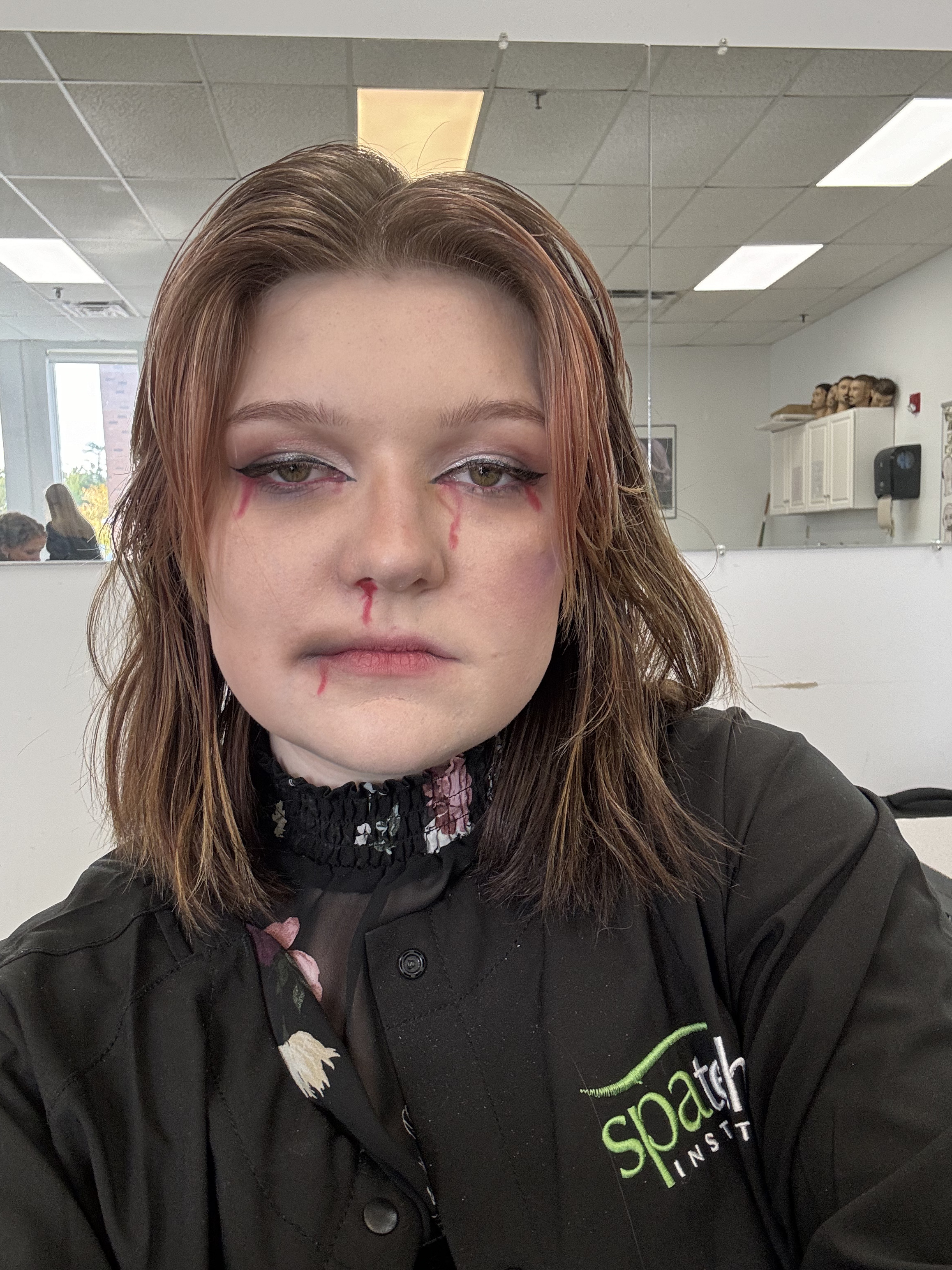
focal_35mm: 30
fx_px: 1100
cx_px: 476
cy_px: 635
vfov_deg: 60.0
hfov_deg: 46.8
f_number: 1.9
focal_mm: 2.69
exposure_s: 1/60
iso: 50
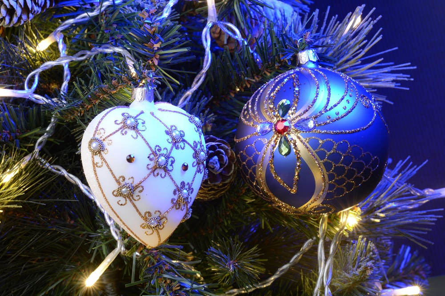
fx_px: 1297
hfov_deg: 19.5
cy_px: 148
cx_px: 222
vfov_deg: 13.0
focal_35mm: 105
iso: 200
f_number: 22
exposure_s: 4
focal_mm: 105
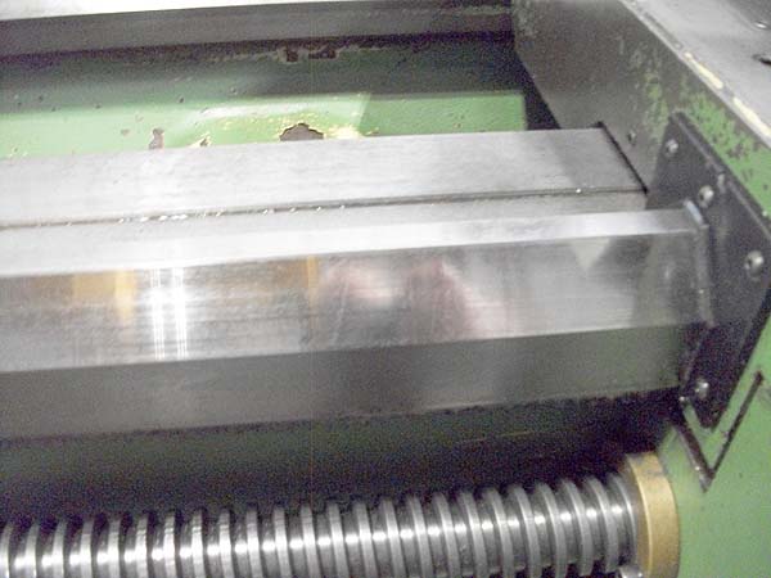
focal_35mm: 32
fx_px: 713
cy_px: 289
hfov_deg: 56.8
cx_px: 386
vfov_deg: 44.2
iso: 640
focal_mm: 5.7
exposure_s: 1/10
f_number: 2.9
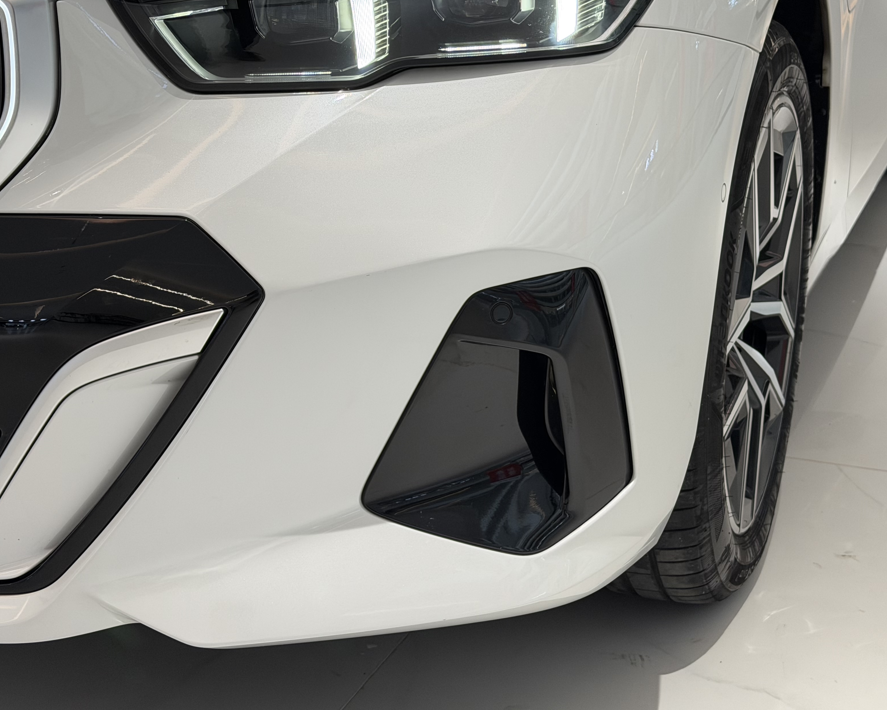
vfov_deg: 24.9
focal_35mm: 61
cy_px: 282
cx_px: 346
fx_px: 1601
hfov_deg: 30.9
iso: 80
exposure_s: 1/100
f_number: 1.78
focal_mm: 6.76
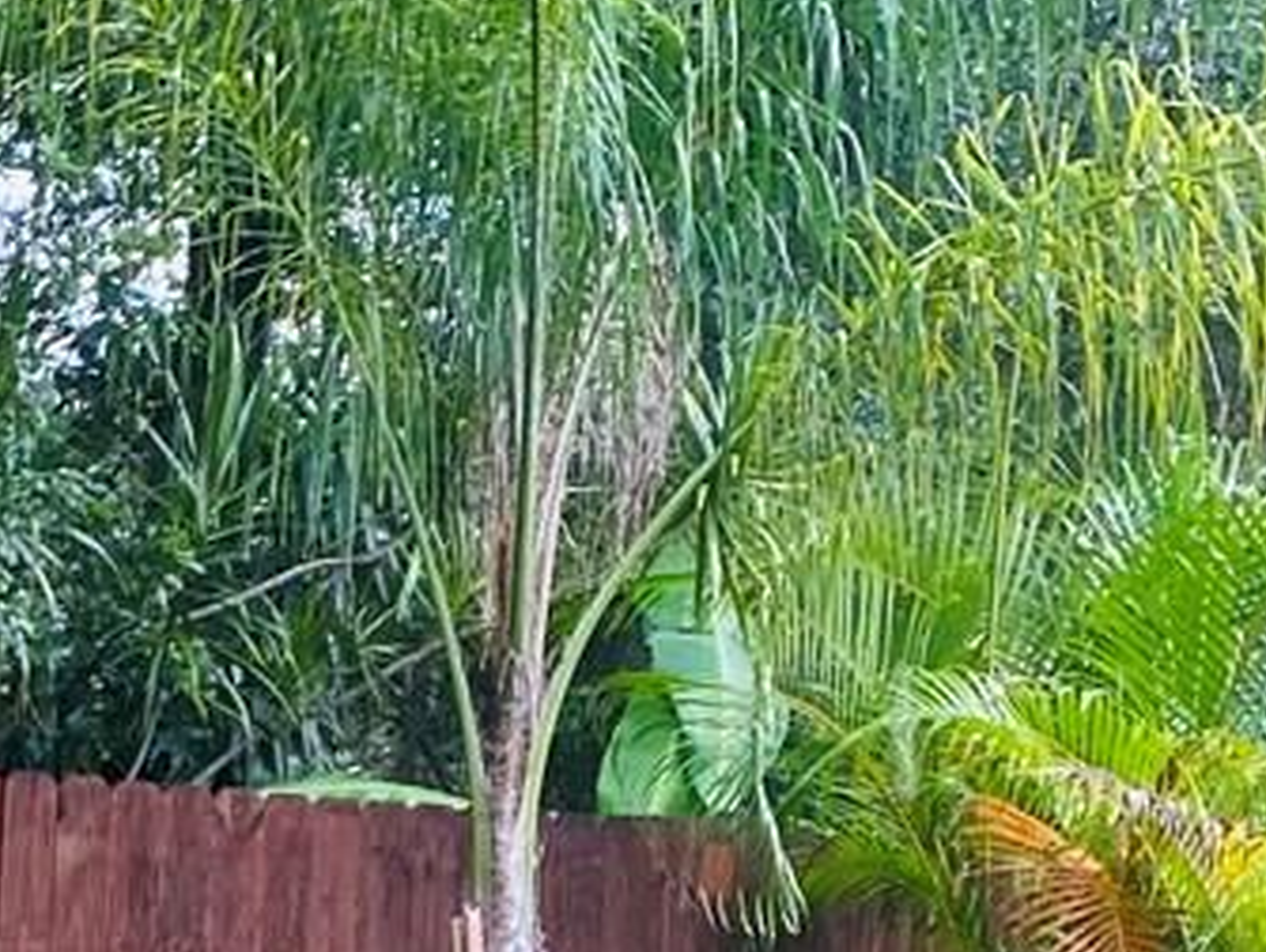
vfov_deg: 11.3
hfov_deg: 14.4
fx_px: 4540
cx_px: -820
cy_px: 1572
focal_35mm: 124
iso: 32
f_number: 1.8
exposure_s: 1/122
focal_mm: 4.25
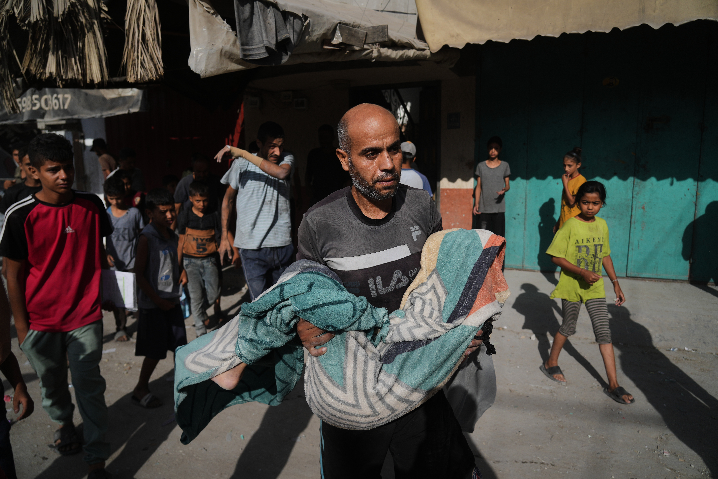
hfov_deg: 73.7
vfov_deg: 53.1
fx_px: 479
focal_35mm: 24
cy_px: 240
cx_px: 359
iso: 160
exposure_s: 1/4000
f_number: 4
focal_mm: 24
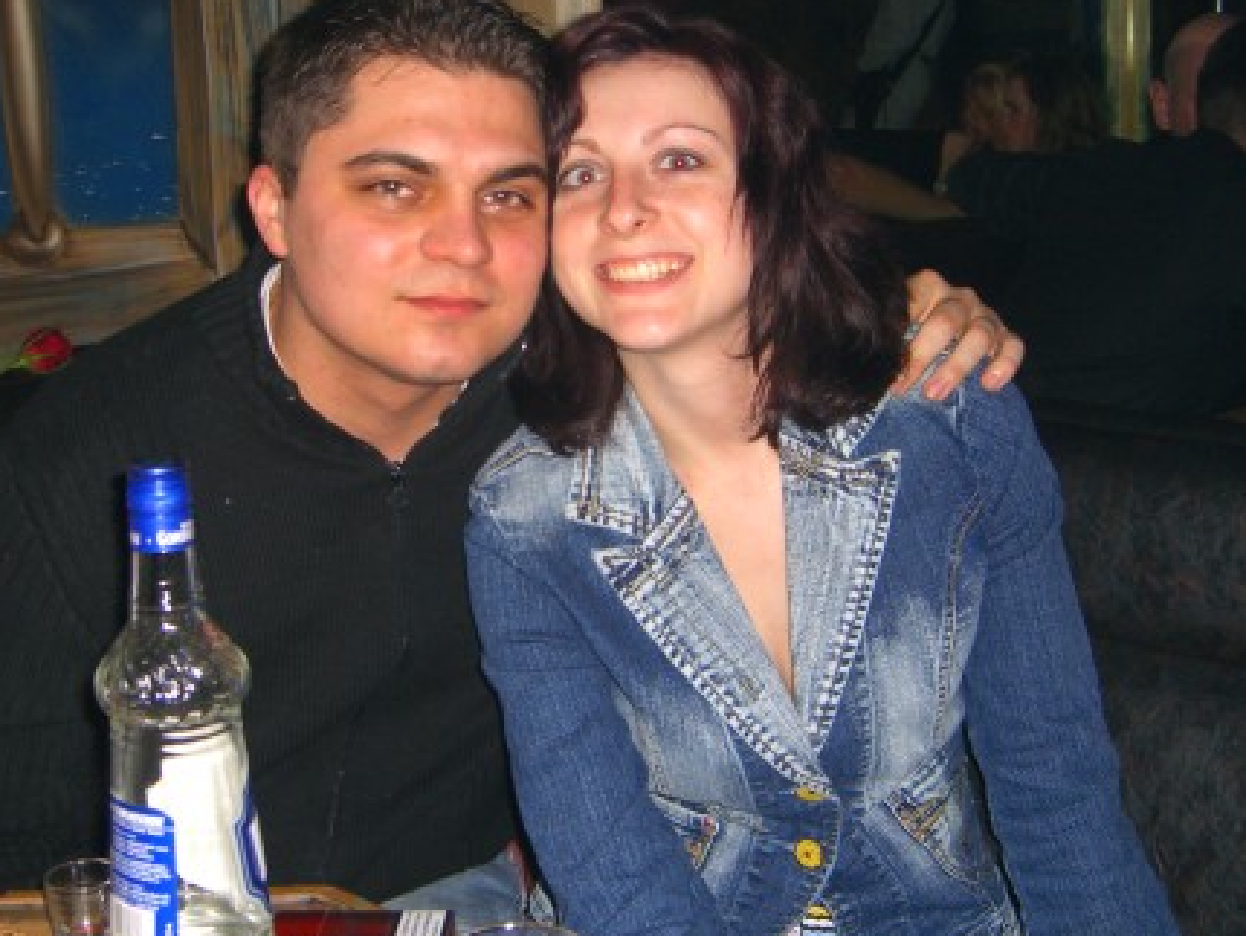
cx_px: 519
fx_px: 1909
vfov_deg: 27.5
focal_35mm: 53
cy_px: 403
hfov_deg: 36.1
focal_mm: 7.9
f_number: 2.8
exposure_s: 1/60
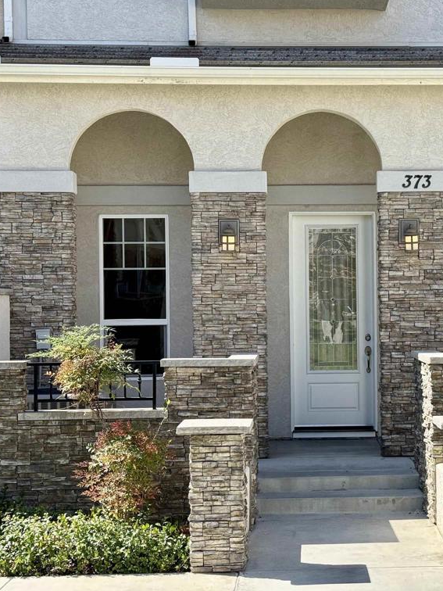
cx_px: 340
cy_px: 298
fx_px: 1109
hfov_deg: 22.3
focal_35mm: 65
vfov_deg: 29.8
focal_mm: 6.76
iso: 80
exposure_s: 1/1678
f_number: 1.78
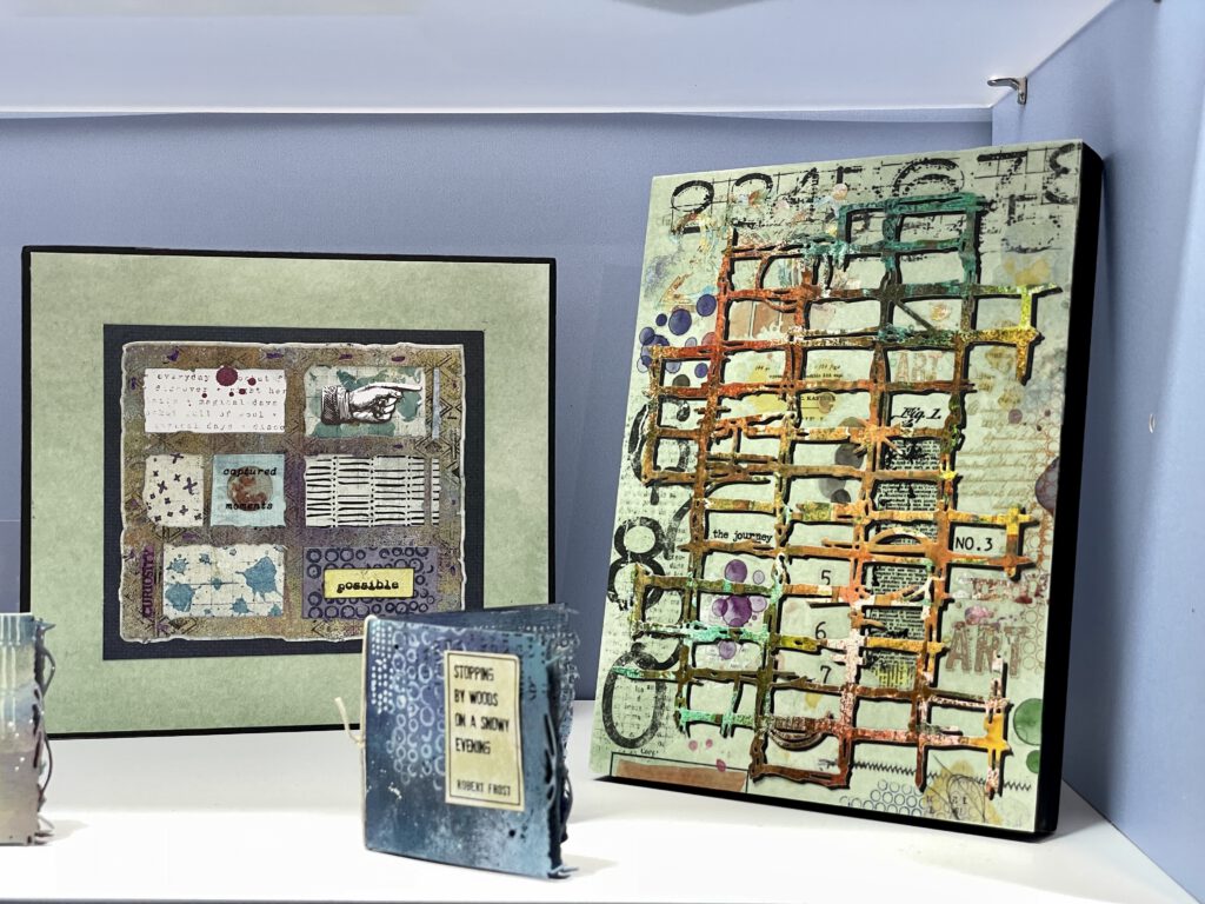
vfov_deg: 28.0
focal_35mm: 52
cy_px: 452
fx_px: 1810
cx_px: 602
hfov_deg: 36.8
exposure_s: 1/100
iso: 100
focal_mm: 6
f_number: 2
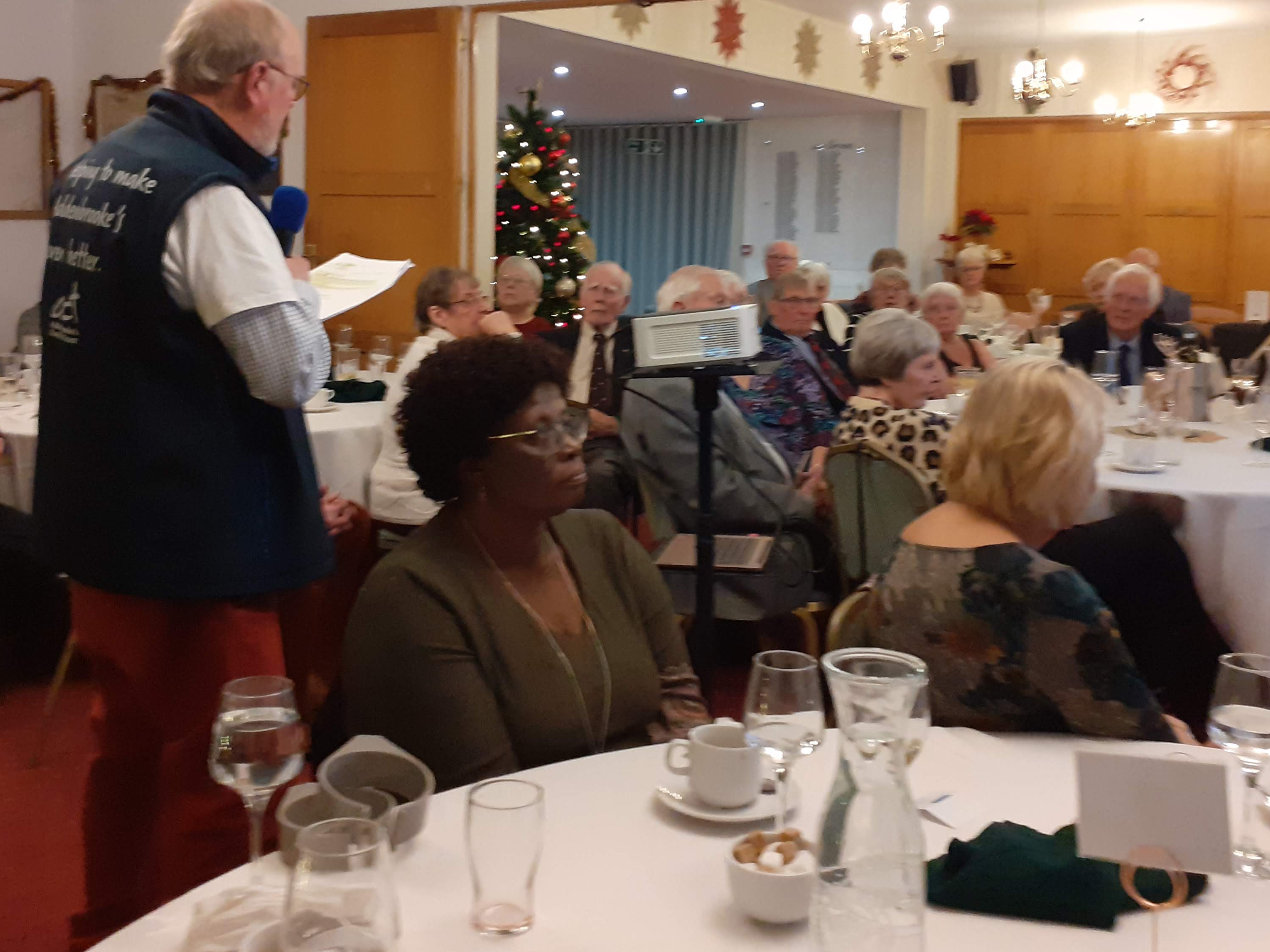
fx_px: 1357
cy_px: 305
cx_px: 635
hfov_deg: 50.1
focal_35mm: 37
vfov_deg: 38.2
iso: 320
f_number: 1.9
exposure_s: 1/25
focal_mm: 3.6
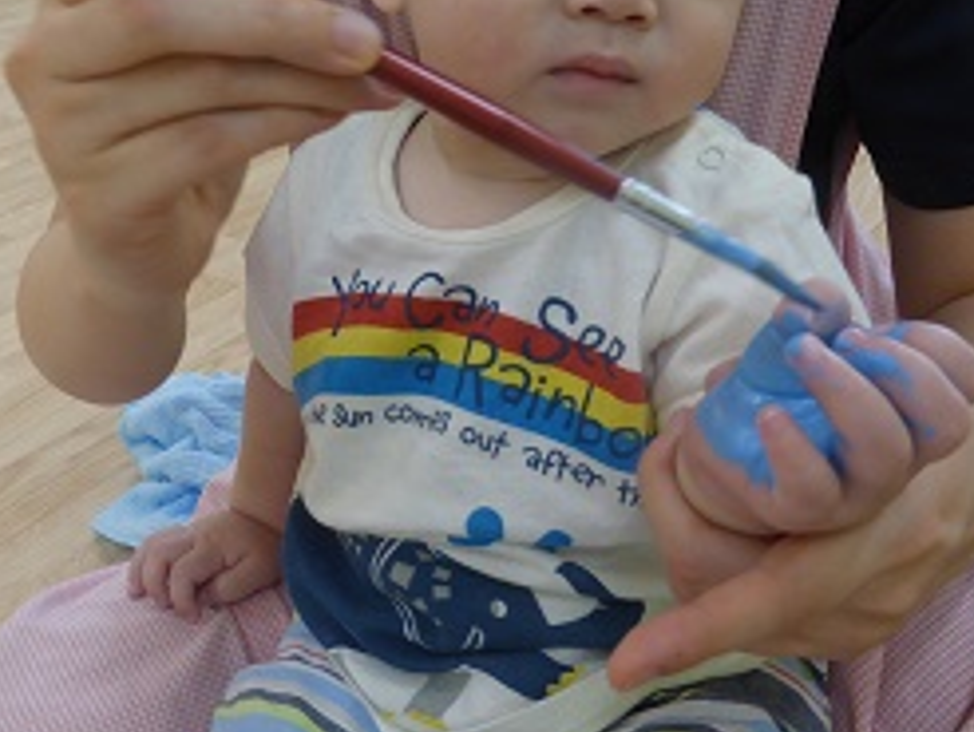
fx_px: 1098
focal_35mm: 39
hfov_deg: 47.1
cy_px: 166
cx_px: 333
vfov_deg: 35.9
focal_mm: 4.3
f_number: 3.3
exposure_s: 1/60
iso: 250
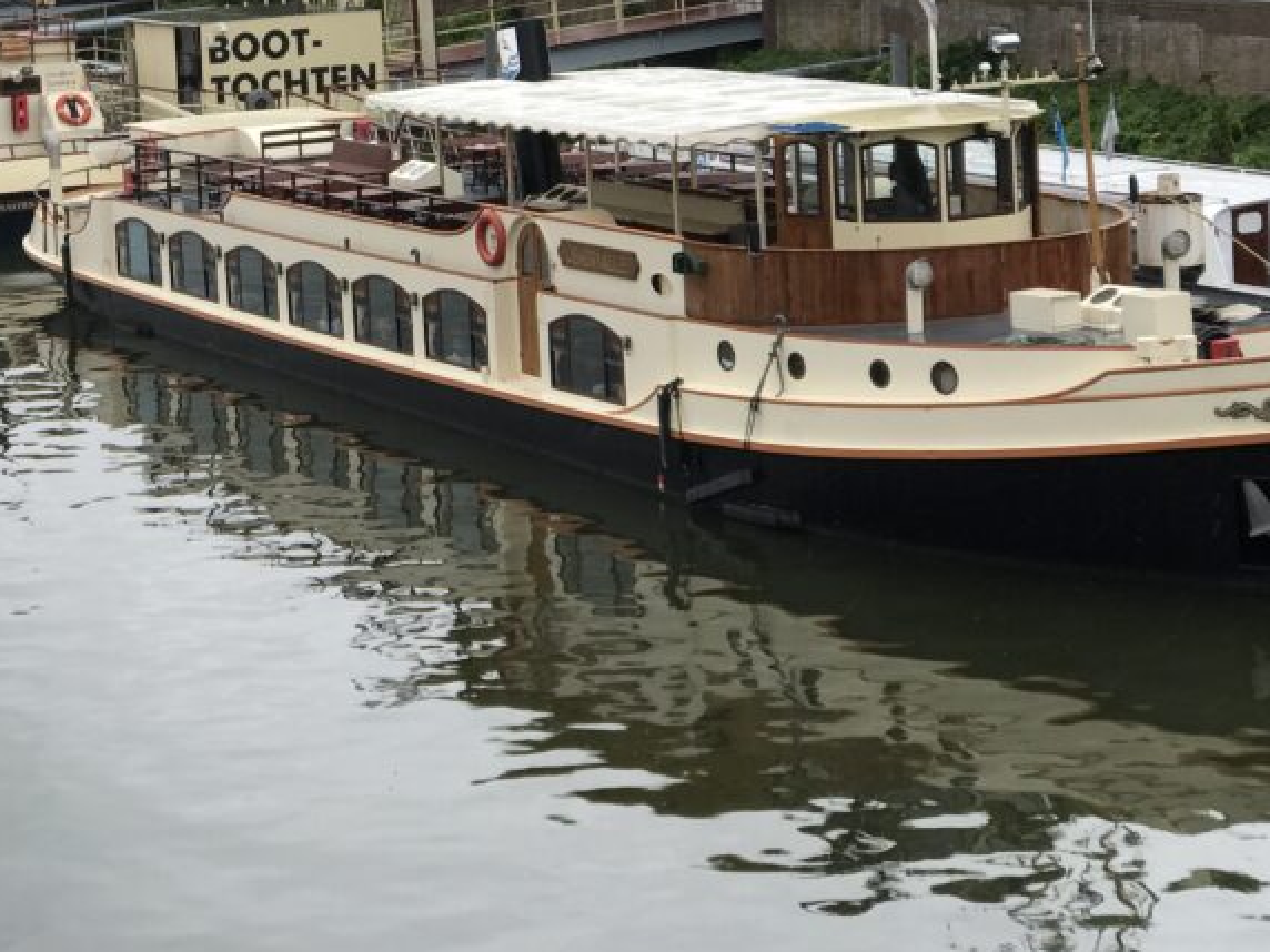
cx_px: 204
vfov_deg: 14.4
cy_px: 120
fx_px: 3742
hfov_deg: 19.0
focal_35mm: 102
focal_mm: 6.6
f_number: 2.8
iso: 20
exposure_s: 1/257
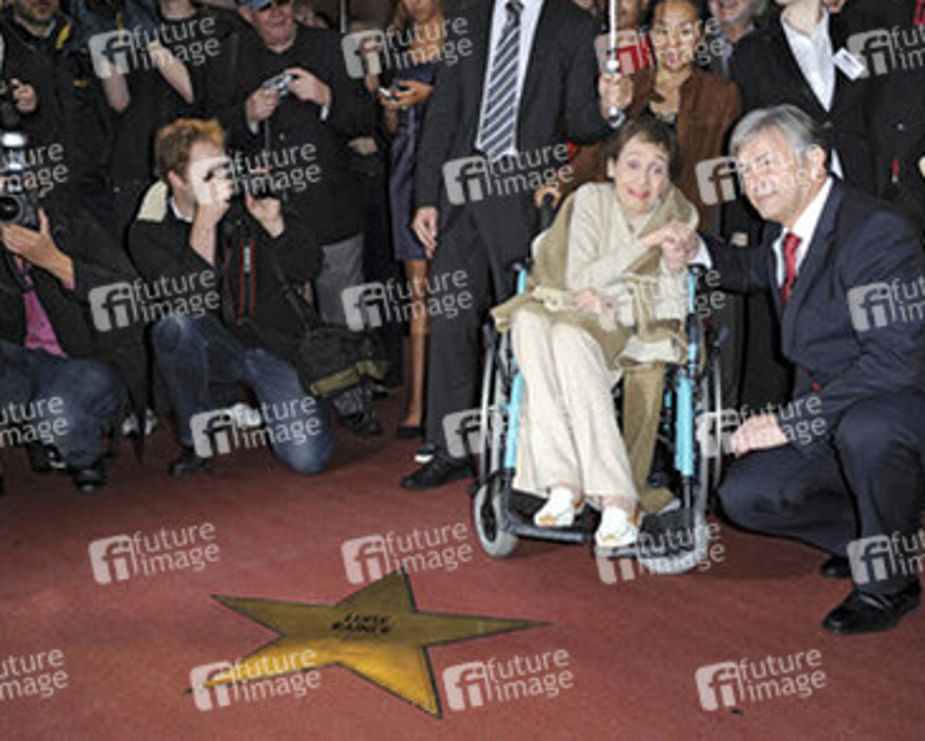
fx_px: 1013
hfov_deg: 49.1
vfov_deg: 40.1
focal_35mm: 37
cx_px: 441
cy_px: 364
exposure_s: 1/200
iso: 400
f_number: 7.1
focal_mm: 32
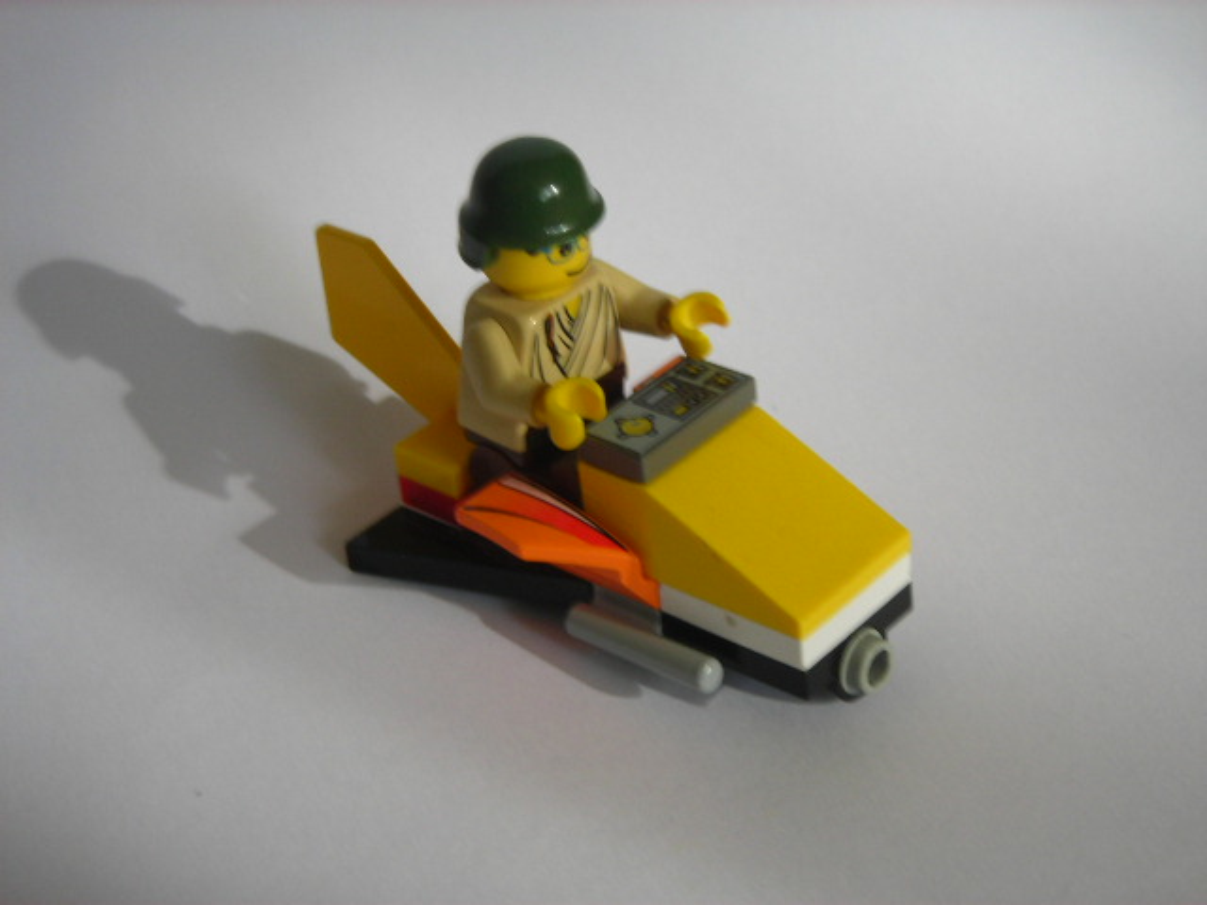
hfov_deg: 25.3
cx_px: 604
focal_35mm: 77
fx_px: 2685
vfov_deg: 19.1
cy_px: 452
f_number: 4.2
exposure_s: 1/12.3
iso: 50
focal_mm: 12.7
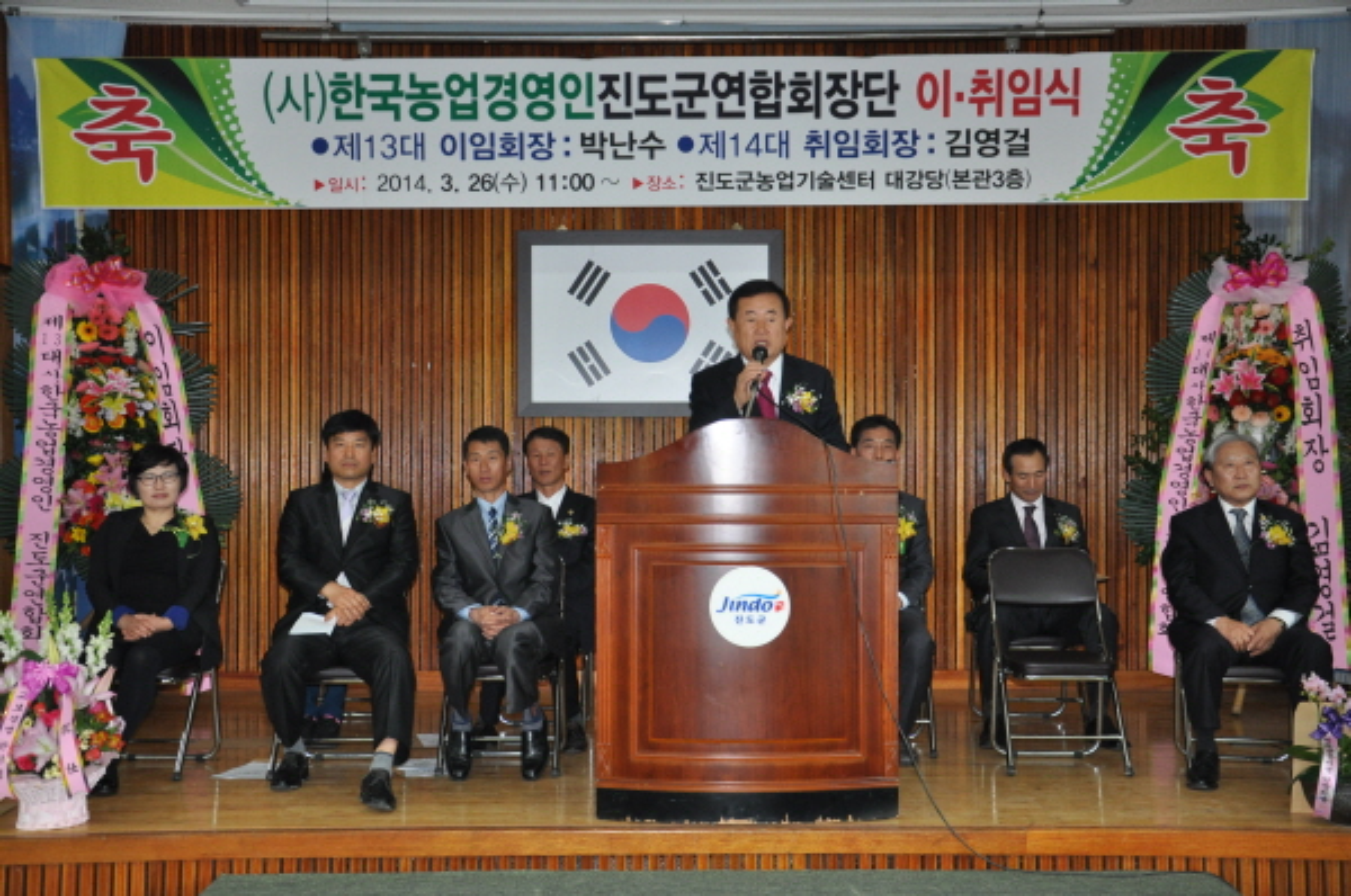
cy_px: 448
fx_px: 1686
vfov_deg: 29.8
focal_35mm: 45
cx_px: 676
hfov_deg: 43.7
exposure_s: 1/60
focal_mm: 30
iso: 800
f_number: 4.2
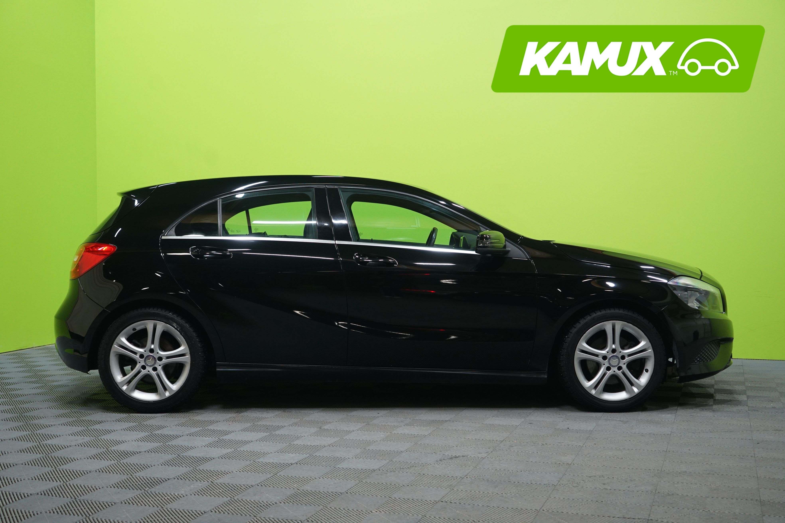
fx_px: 959
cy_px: 262
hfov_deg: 44.5
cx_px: 392
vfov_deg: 30.5
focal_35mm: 44
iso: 1000
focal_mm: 44
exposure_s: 1/20
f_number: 4.5
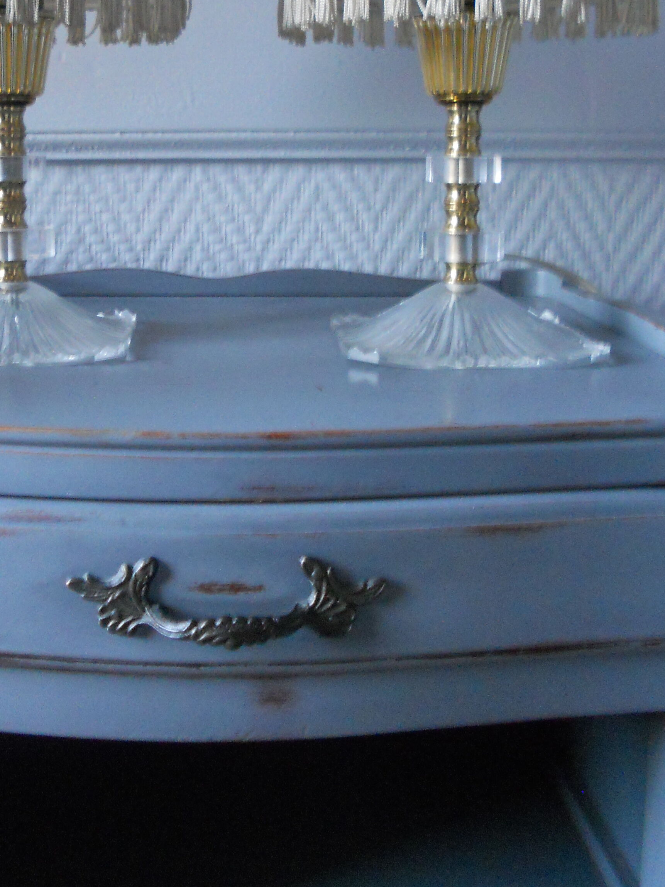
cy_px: 249
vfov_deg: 39.6
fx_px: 1204
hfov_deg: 30.6
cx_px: 221
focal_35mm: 47
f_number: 3.2
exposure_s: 1/15
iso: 400
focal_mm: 4.9
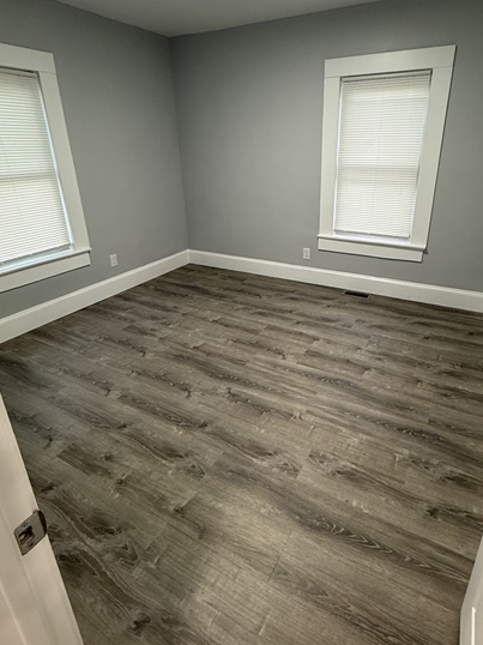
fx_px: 372
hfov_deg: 65.7
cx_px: 268
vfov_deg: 81.5
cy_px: 287
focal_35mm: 20
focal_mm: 2.22
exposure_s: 1/60
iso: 250
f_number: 2.2
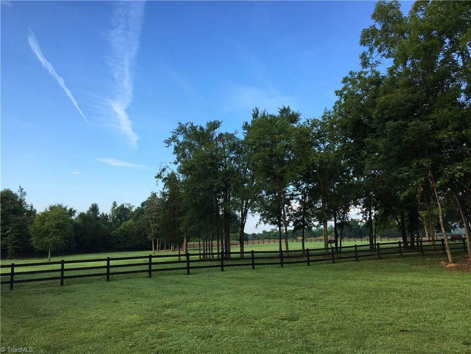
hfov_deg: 61.7
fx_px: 395
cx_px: 236
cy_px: 177
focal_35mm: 29
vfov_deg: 48.2
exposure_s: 1/569
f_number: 2.2
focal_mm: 4.15
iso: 25
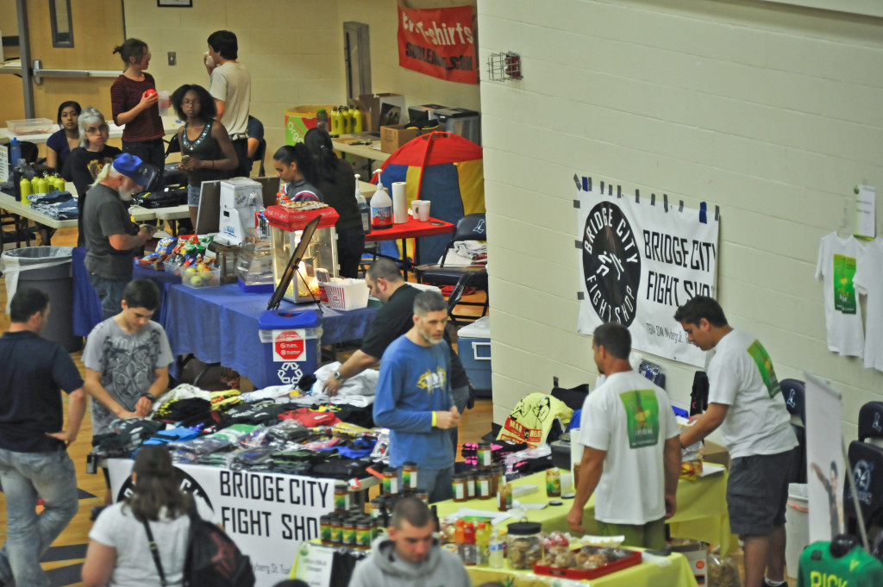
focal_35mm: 200
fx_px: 4901
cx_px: 442
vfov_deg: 6.9
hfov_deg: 10.3
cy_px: 294
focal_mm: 200
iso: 2500
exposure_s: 1/320
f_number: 2.8
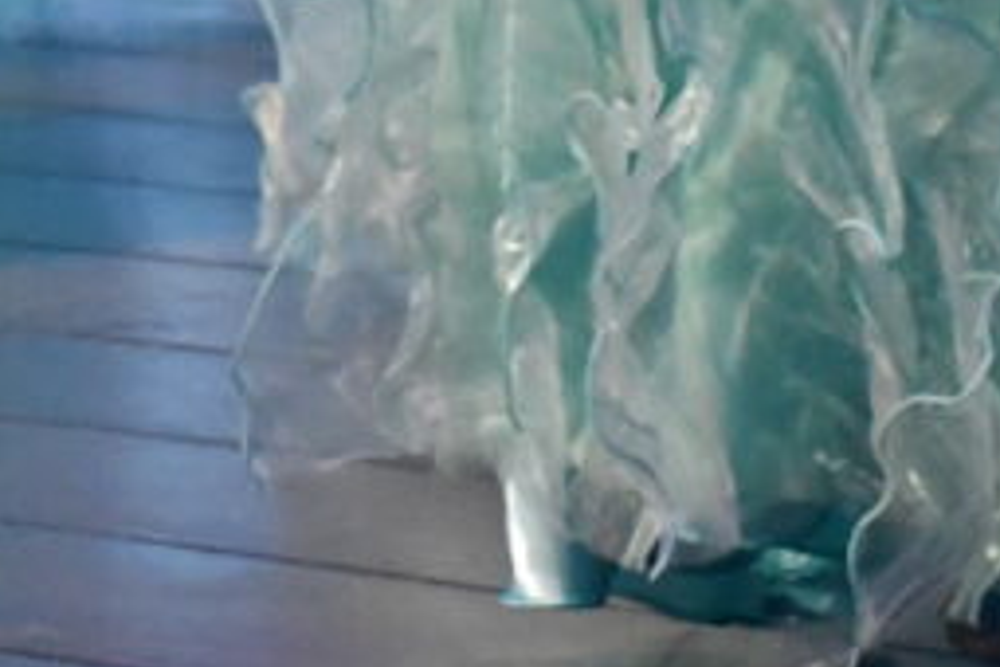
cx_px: -1196
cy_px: -1581
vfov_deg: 3.1
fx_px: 11944
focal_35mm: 430
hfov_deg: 4.7
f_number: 4.2
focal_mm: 38
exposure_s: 1/125
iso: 1800
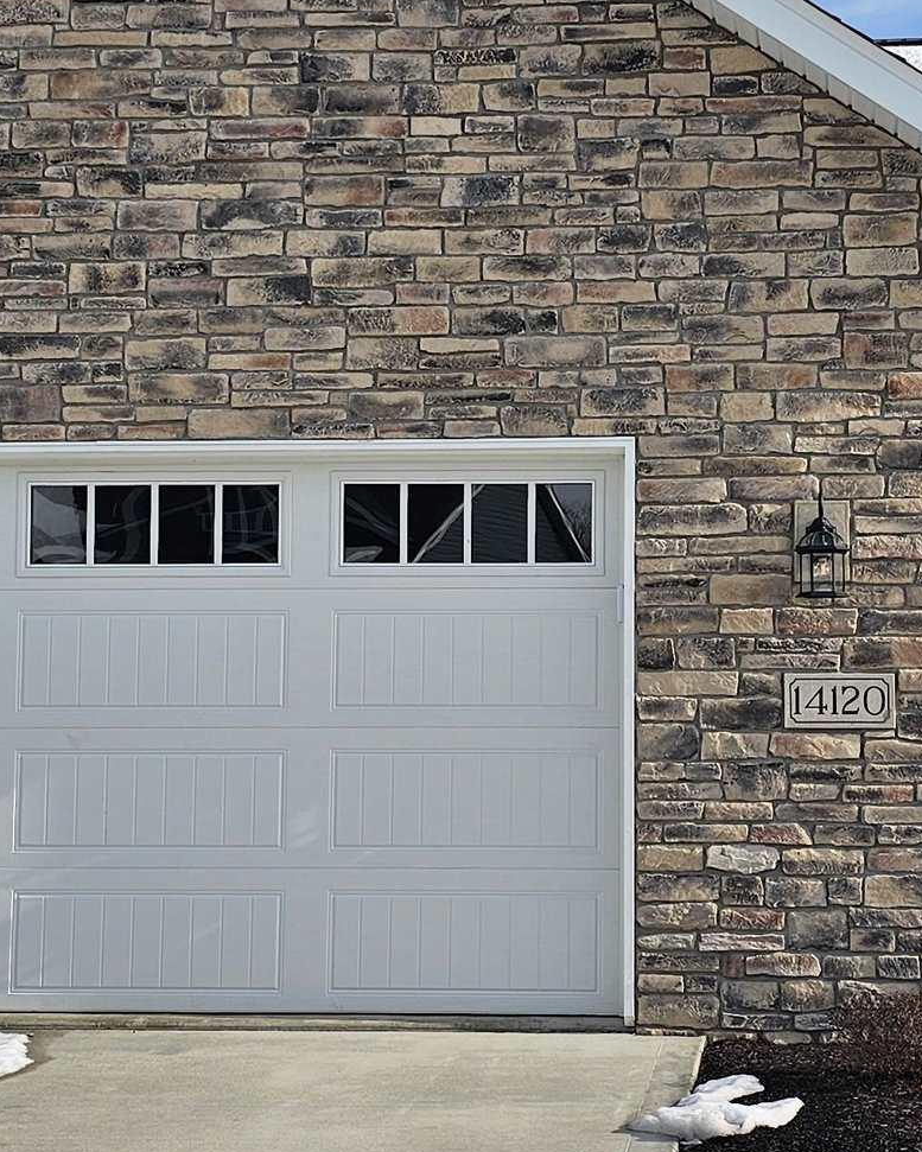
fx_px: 2421
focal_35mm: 71
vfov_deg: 26.8
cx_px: 604
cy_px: 522
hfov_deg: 21.5
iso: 12
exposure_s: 1/1650
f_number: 1.7
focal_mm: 6.3
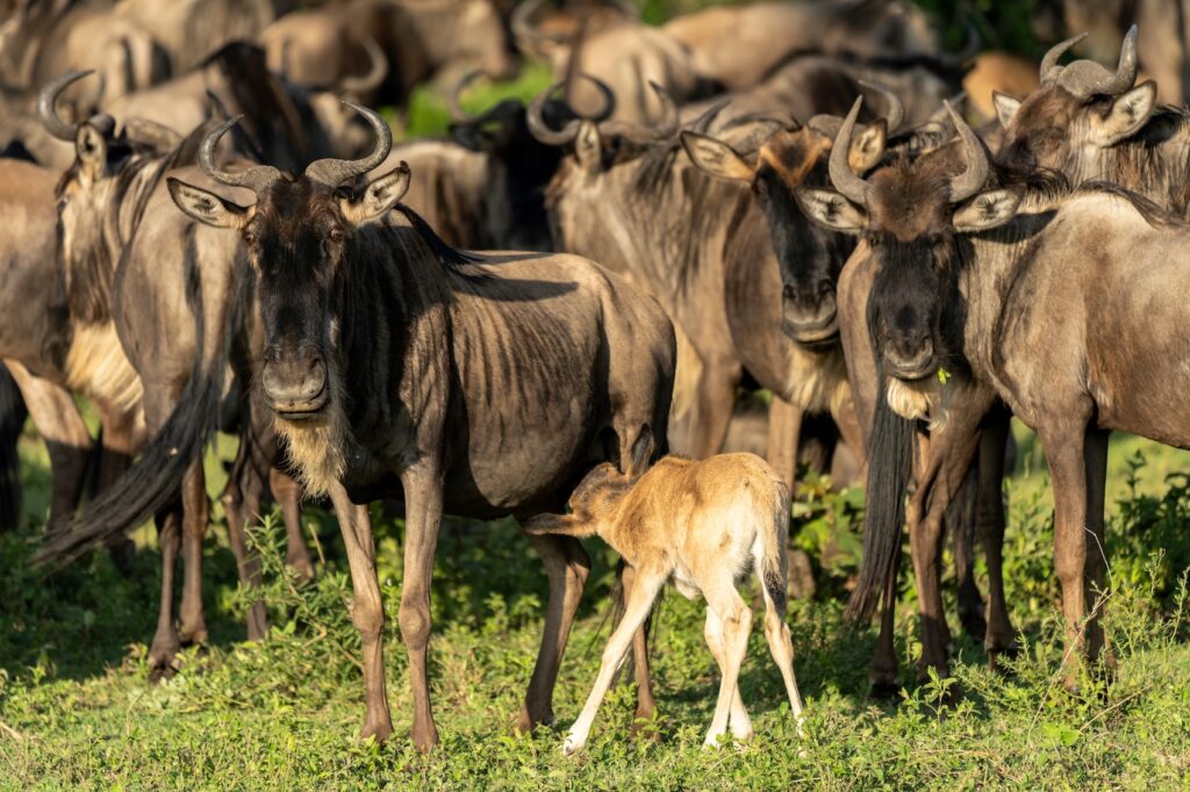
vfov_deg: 3.4
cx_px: 595
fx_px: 13217
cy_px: 396
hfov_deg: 5.2
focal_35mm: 400
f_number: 6.3
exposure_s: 1/640
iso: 400
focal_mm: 400
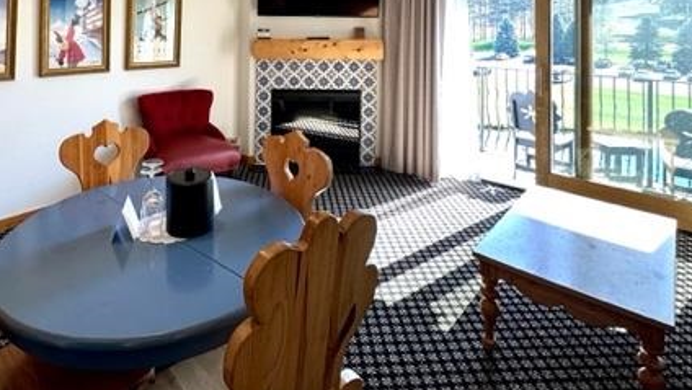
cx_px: 260
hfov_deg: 77.3
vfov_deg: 43.7
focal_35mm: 23
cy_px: 16
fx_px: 422
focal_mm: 2.22
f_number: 2.2
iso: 100
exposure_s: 1/120
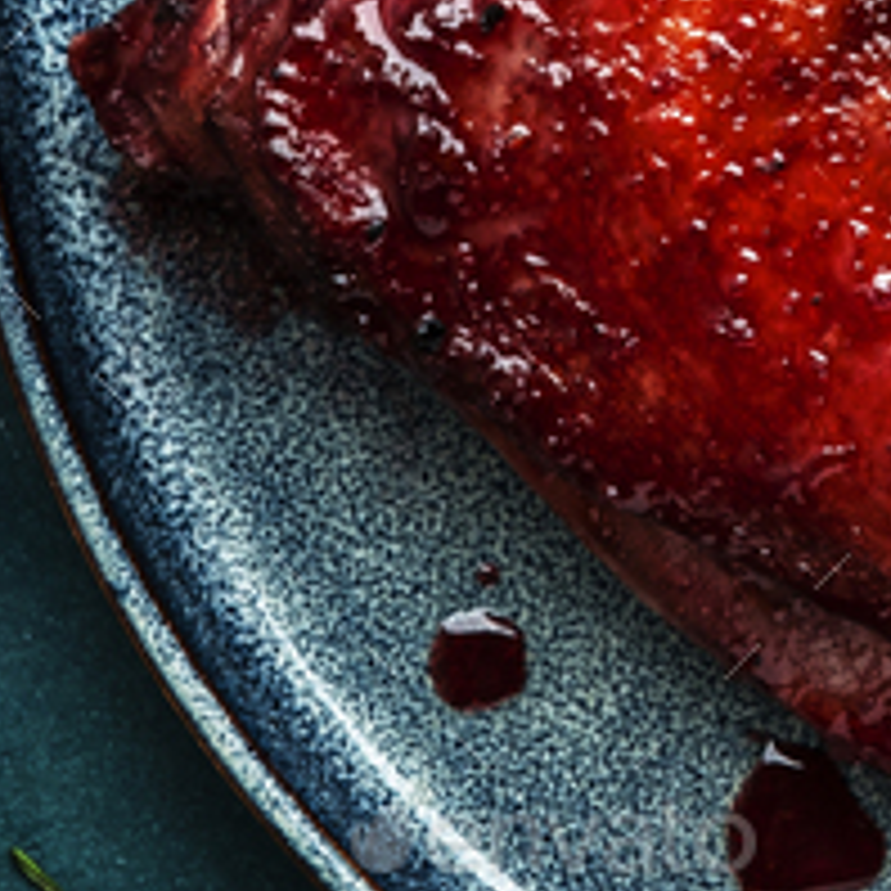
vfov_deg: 5.2
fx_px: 9726
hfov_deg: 5.2
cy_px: -542
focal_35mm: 334
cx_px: 1215
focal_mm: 58.6
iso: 80
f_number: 8
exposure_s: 1/160
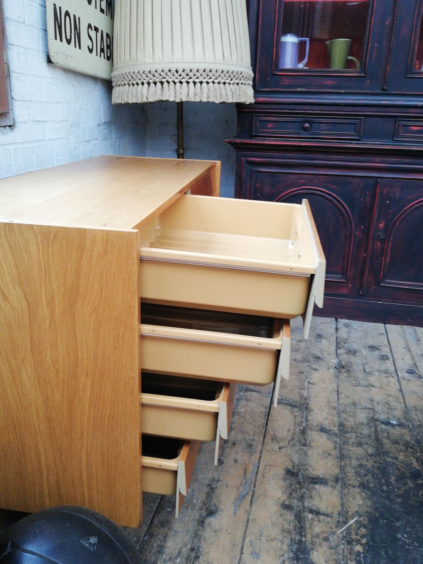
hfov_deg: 48.2
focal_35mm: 29
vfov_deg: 61.7
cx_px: 212
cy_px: 282
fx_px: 472
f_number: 2.2
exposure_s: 1/25
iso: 400
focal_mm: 3.81
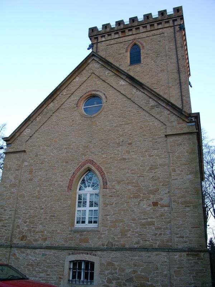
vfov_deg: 54.0
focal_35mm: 34
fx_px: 282
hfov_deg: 41.8
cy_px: 144
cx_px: 108
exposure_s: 1/69.6
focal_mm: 7.13
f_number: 2
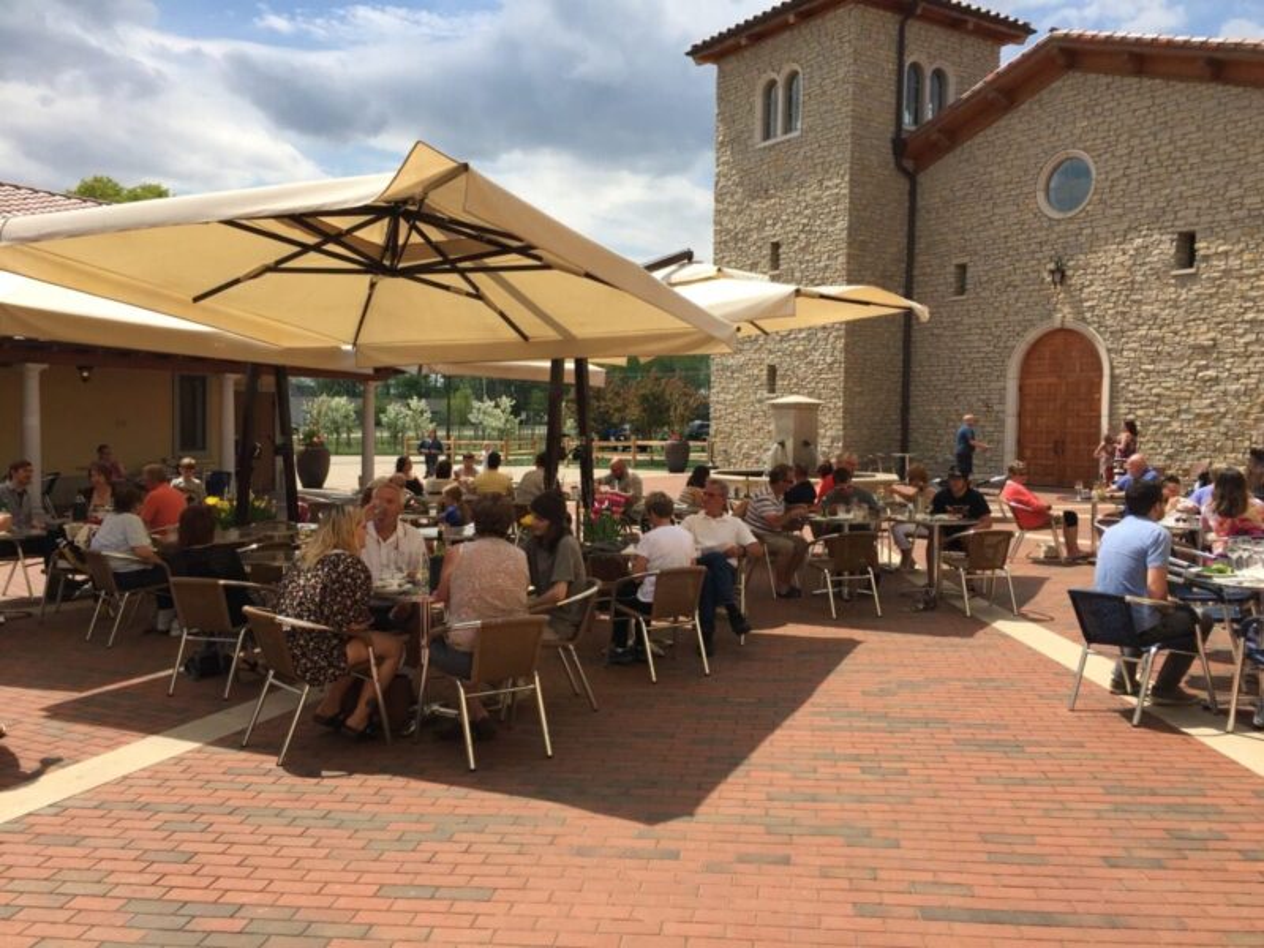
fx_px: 1059
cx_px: 632
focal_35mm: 29
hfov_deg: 61.7
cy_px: 474
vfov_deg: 48.2
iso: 32
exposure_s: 1/2326
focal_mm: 4.15
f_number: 2.2
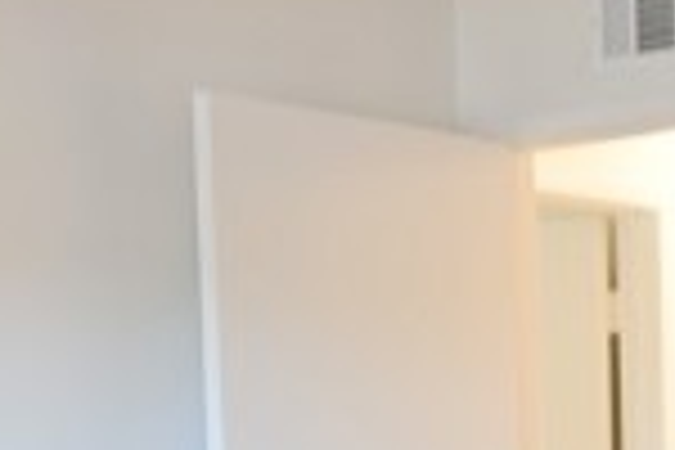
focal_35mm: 128
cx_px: 716
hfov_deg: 15.6
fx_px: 2400
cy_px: 754
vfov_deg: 10.2
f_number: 5.6
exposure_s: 1/6
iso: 100
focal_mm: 20
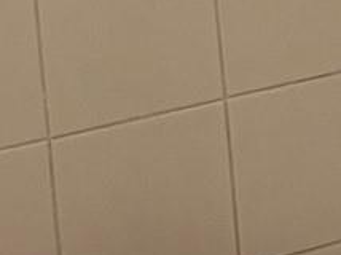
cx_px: 484
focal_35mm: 187
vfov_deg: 7.0
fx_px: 1840
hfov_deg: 10.3
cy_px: -526
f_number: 1.6
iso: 80
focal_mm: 5.1
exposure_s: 1/60
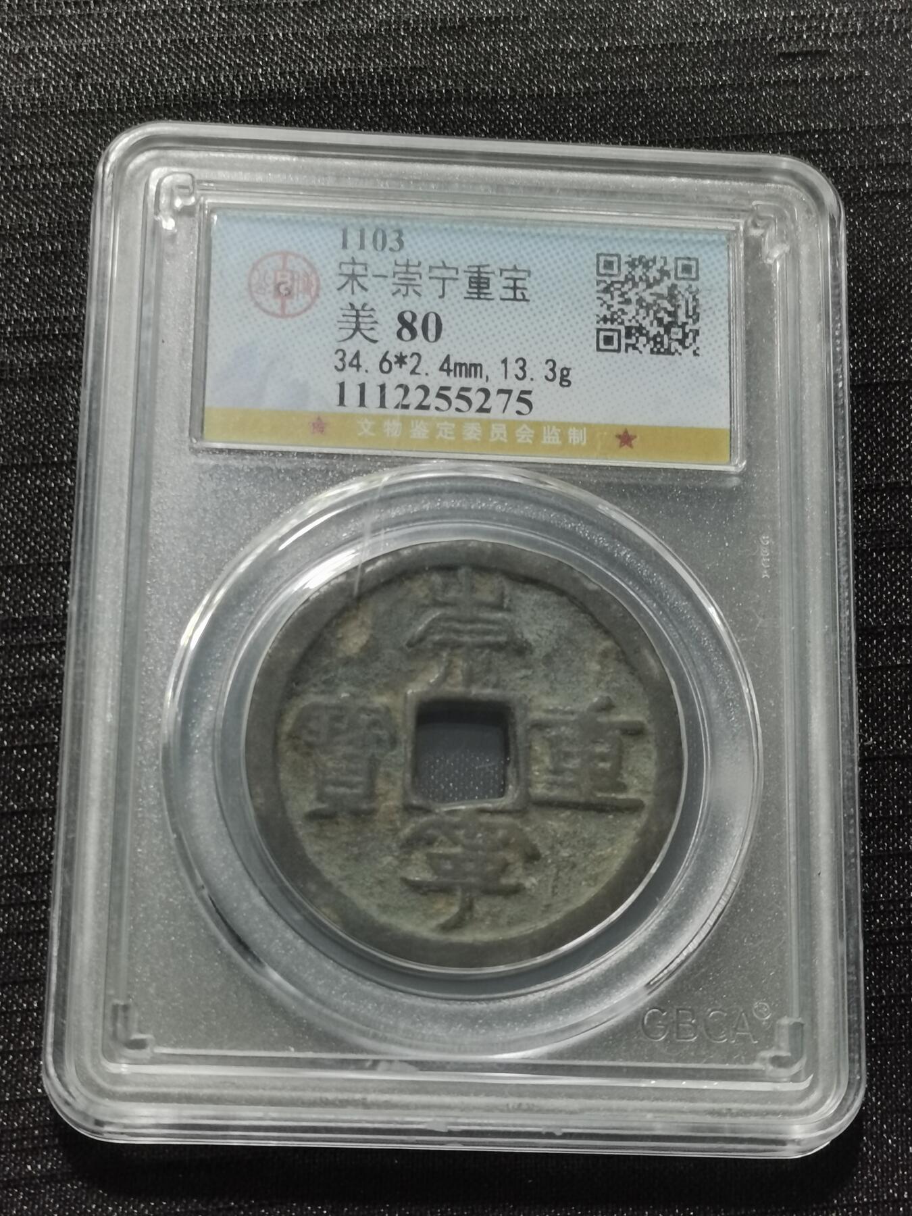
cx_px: 456
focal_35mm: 73
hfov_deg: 20.2
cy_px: 608
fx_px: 2564
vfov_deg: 26.7
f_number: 1.8
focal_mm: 5.58
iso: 80
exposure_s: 1/100
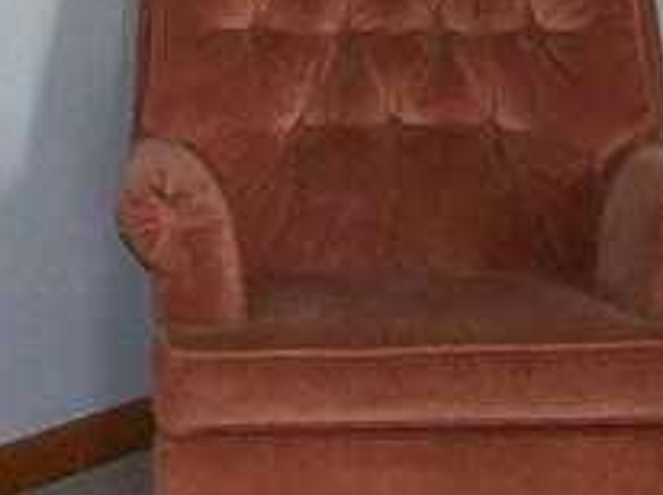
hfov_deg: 10.5
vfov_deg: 7.8
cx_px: 222
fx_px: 3616
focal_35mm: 189
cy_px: -68
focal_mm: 6.3
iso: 200
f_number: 2.8
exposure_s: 1/40
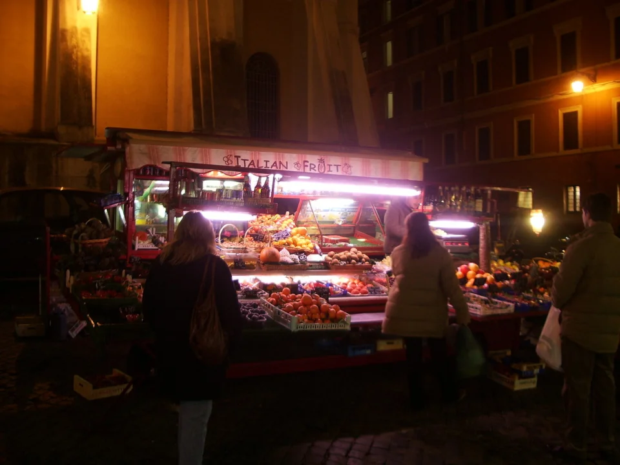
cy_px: 232
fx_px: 627
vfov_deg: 40.7
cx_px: 310
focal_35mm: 35
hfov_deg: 52.6
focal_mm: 5.8
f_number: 2.6
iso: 100
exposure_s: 1/8
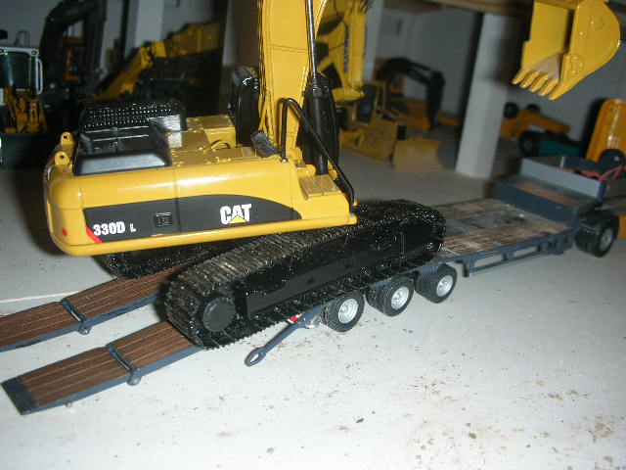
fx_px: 633
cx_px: 313
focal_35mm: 35
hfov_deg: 52.6
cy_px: 235
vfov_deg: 40.7
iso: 50
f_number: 3
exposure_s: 1/60.1
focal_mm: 5.8
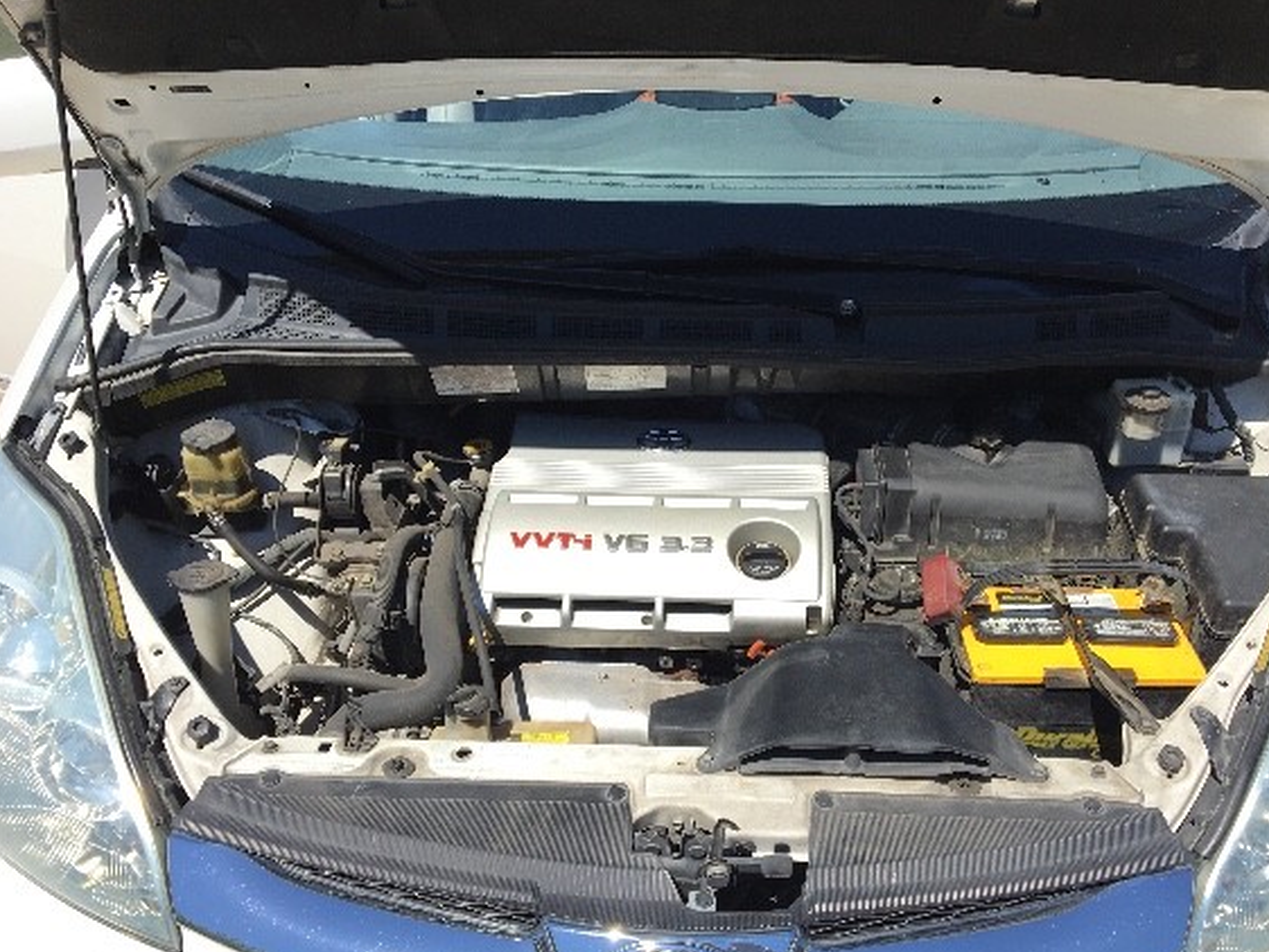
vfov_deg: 42.9
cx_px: 700
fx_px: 1210
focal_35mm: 33
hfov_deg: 55.2
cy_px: 535
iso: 25
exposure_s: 1/1451
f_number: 2.2
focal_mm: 4.15
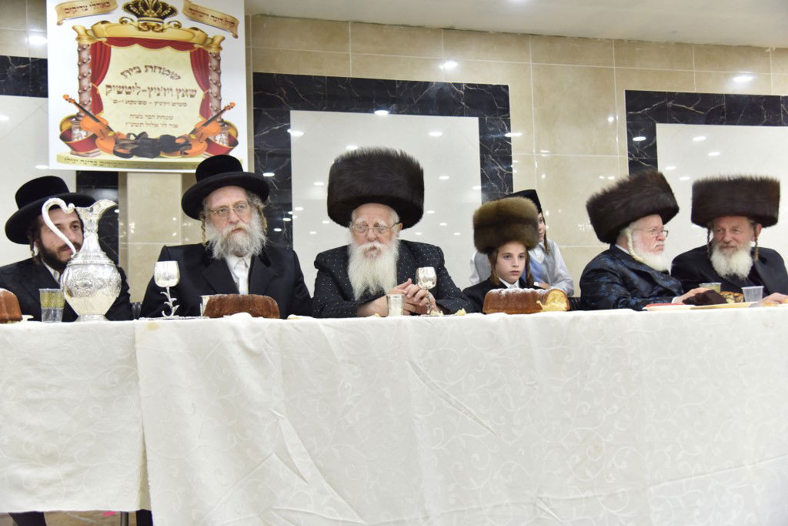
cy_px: 263
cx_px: 394
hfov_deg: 50.7
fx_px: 832
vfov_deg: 35.1
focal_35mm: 38
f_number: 4
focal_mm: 38
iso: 1250
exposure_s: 1/160
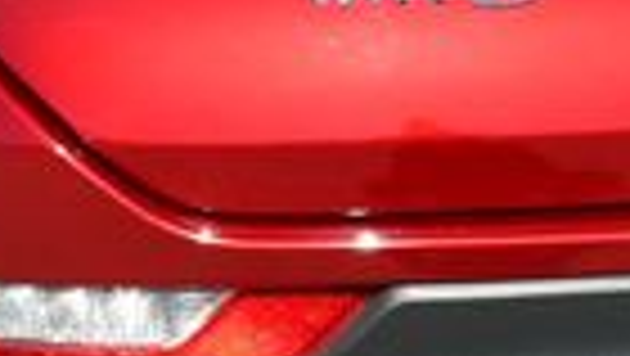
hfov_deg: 7.4
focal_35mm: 287
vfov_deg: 4.2
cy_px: -54
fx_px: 4798
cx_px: 796
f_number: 8
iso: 140
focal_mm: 30
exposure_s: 1/250
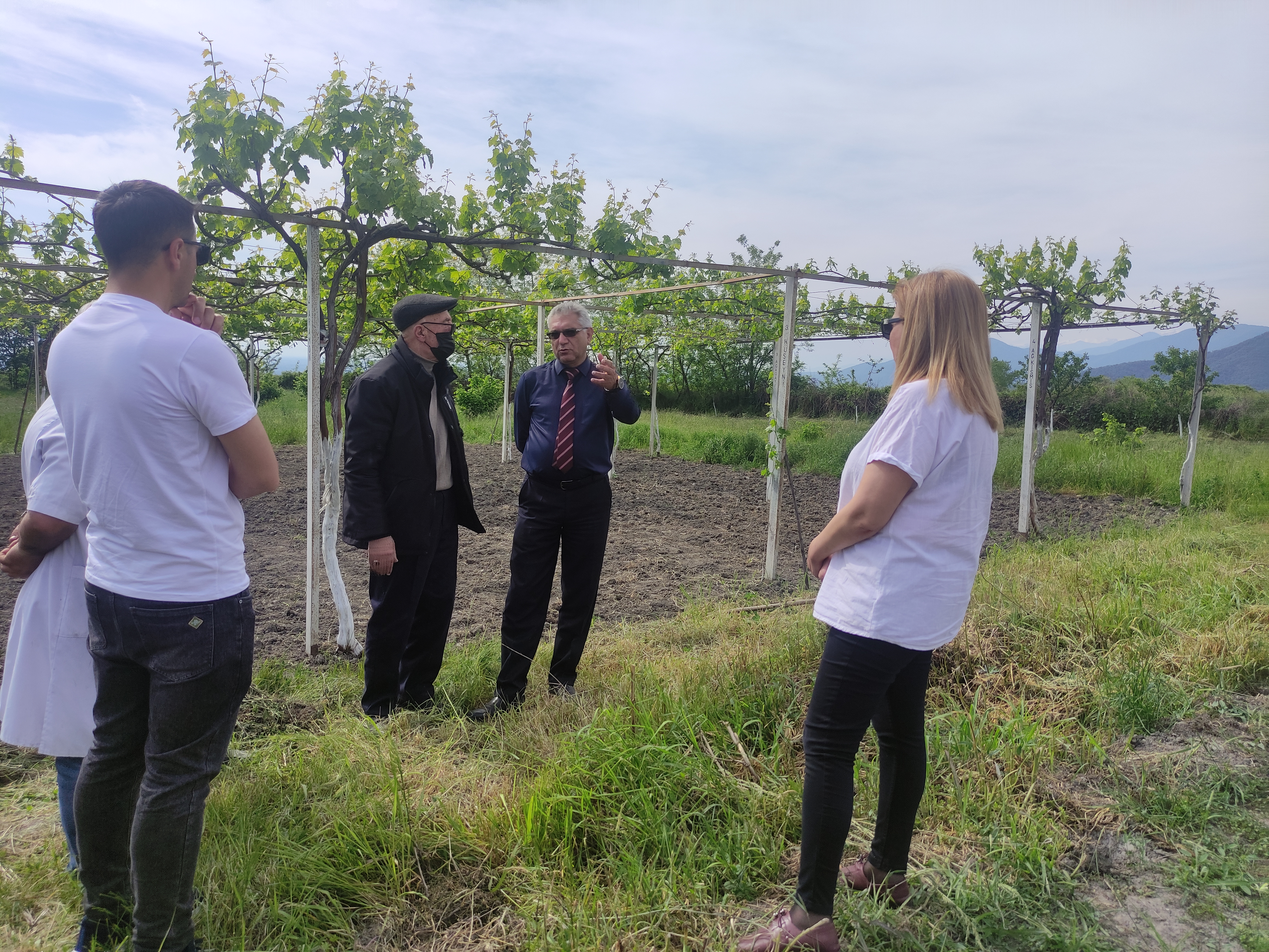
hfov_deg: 69.4
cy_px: 476
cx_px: 634
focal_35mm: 25
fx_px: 917
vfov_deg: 54.9
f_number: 1.89
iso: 100
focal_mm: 5.43
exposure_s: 1/2069
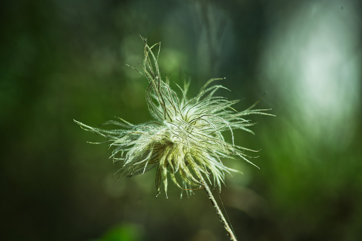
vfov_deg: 6.2
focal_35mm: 220
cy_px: 120
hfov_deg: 9.4
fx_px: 2212
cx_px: 181
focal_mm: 220
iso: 640
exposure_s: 1/800
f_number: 8
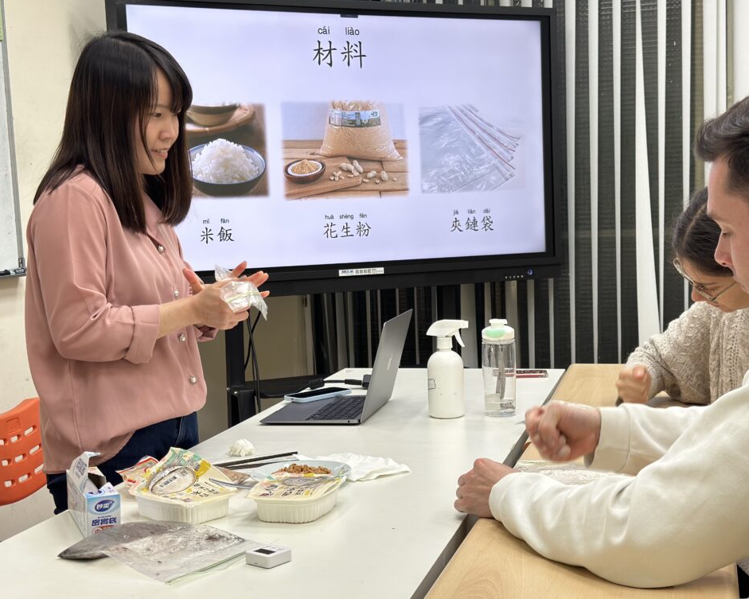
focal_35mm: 51
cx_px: 398
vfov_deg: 29.7
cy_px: 300
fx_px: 1131
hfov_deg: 36.6
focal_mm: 6.86
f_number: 1.78
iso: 80
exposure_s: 1/154
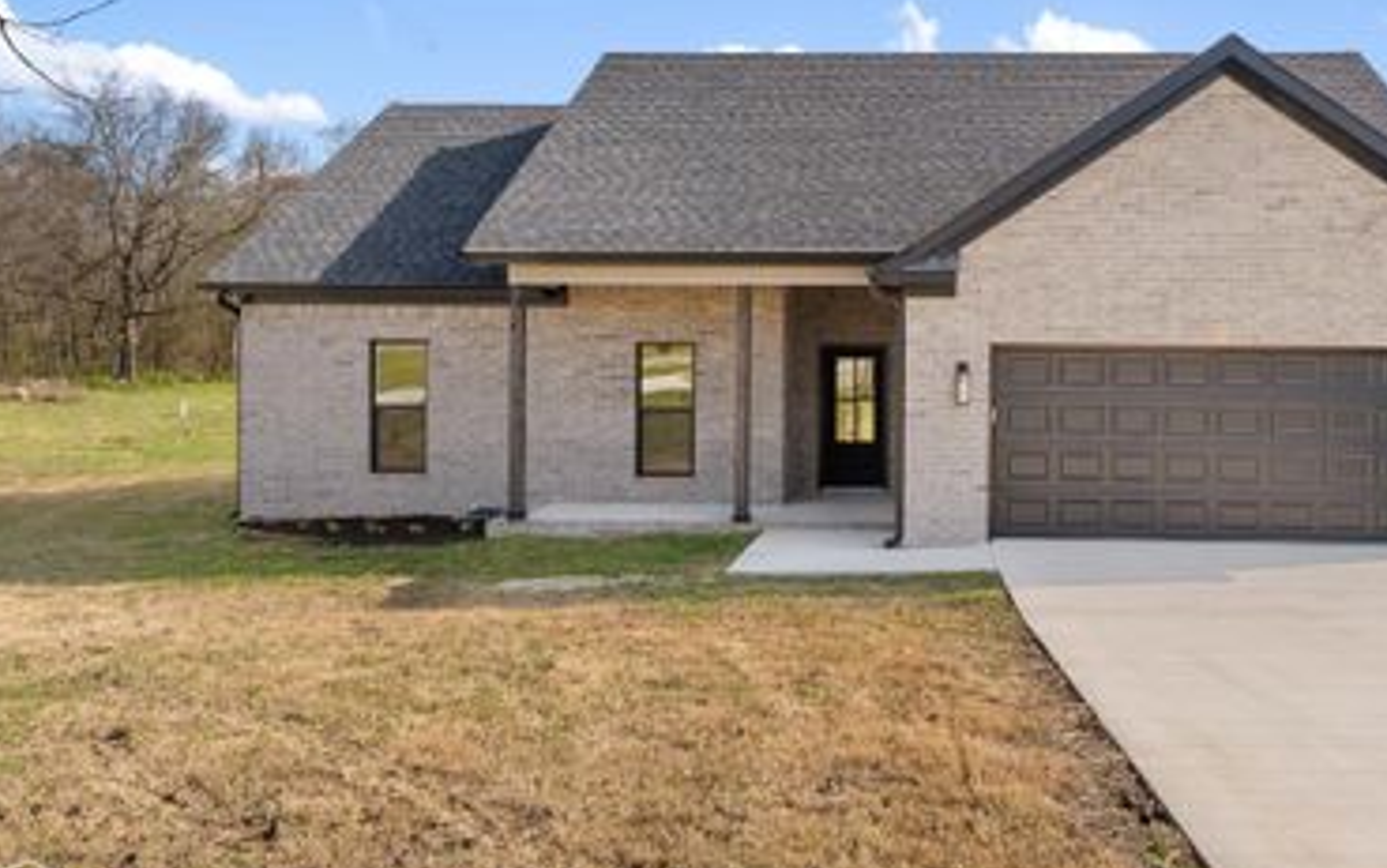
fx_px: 1136
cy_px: 348
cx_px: 902
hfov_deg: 61.6
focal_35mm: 30
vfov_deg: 41.6
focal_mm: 14.5
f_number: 9
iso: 200
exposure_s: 1/400
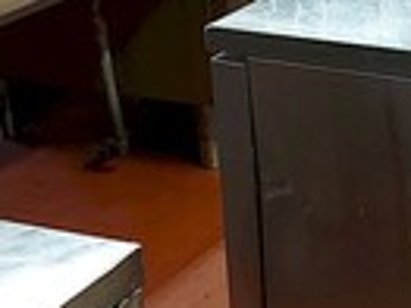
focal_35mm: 110
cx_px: 540
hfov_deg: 16.8
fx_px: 1305
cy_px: 50
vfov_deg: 13.4
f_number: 1.8
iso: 200
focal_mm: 5.23
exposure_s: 1/33
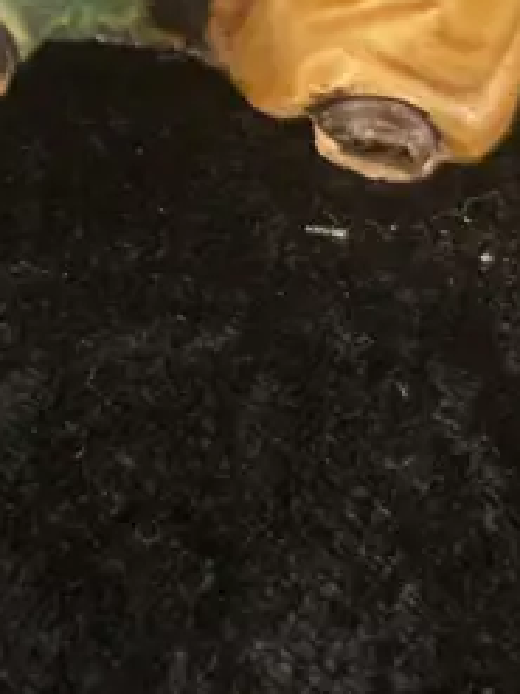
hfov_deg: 12.2
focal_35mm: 116
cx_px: -242
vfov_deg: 16.2
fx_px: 2325
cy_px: -185
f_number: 1.8
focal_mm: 3.99
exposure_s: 1/50
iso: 125
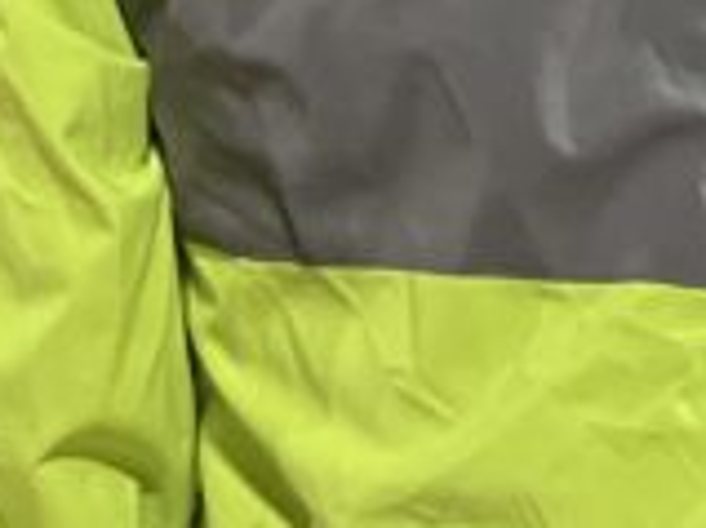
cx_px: 1252
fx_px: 3668
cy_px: -572
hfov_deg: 10.4
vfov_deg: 7.8
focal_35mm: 180
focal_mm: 3.99
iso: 320
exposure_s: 1/40
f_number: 1.8
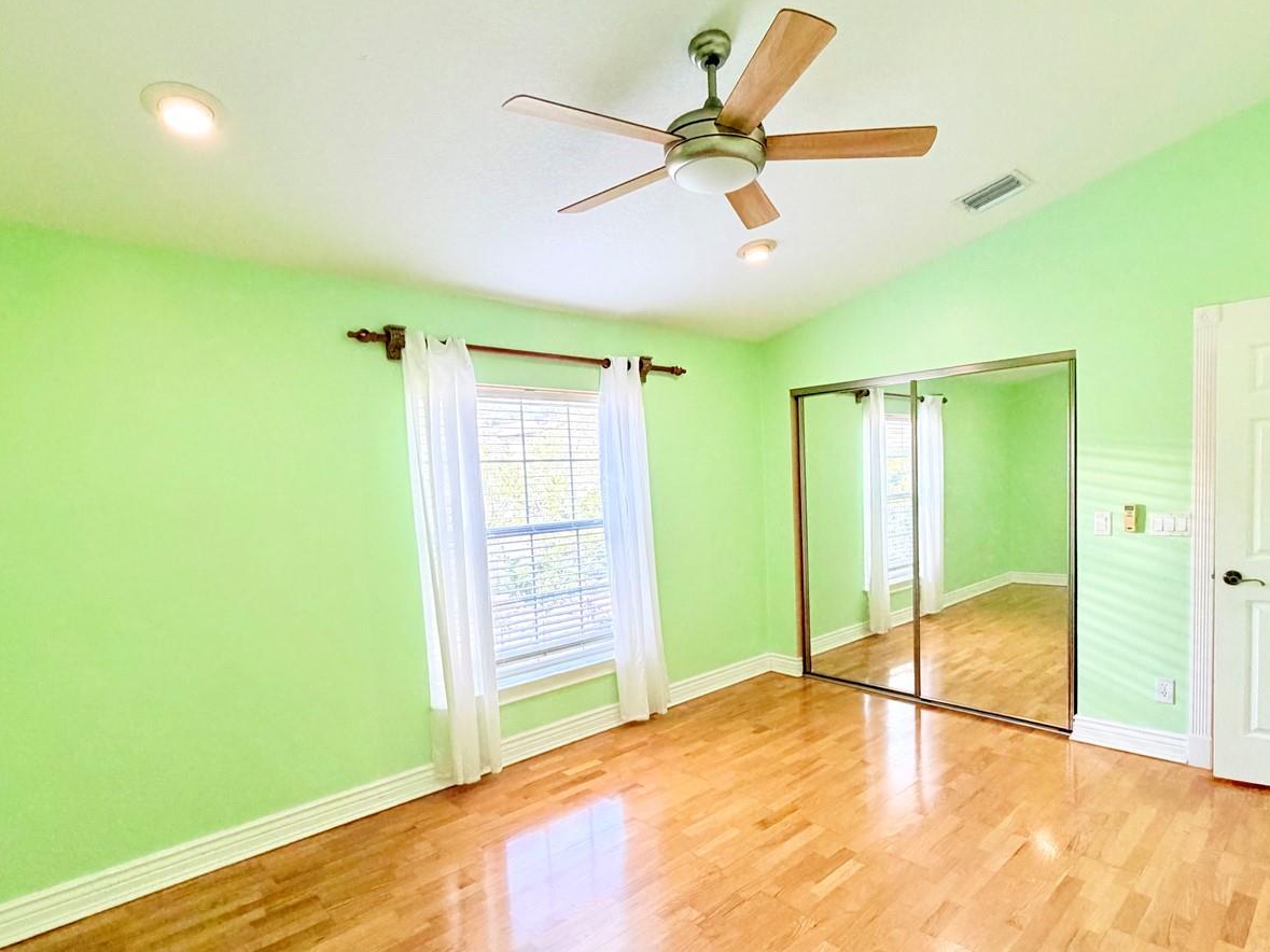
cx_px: 681
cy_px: 522
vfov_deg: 68.5
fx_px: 697
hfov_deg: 84.5
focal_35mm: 19
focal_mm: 2.22
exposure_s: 1/120
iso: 320
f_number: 2.2
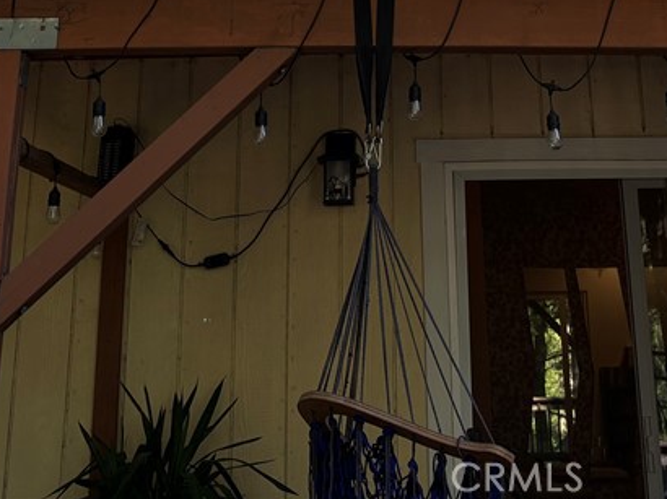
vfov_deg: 20.8
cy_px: -124
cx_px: 392
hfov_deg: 29.8
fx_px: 1252
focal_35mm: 65
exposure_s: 1/132
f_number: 1.6
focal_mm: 5.96
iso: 32
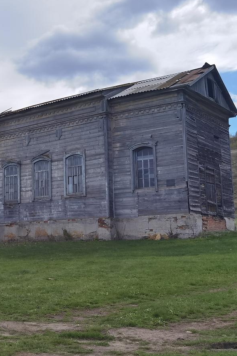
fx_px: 513
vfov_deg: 38.2
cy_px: 178
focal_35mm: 52
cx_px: 26
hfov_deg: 25.2
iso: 50
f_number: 1.9
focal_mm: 6.71
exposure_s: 1/5464
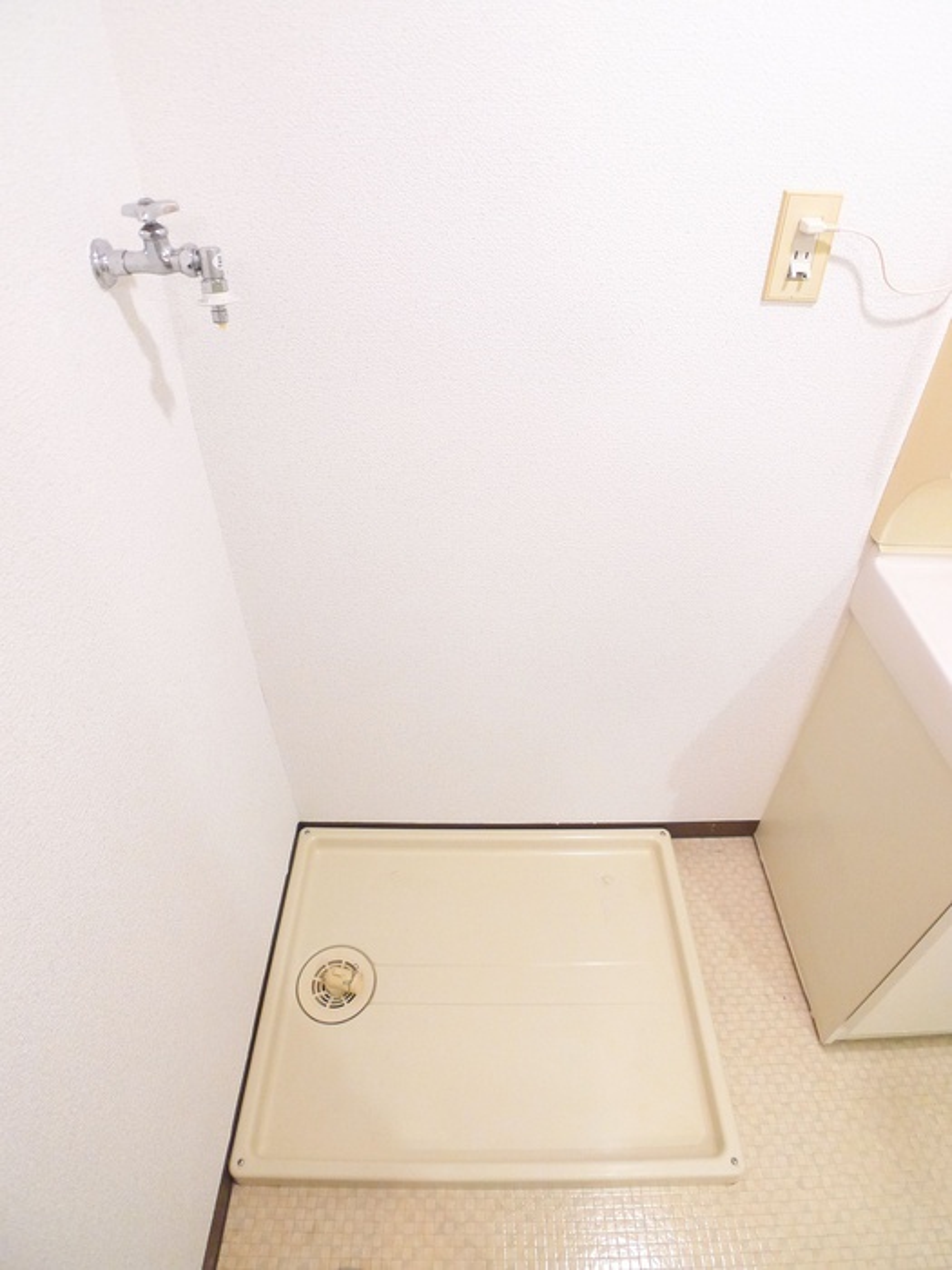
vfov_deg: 71.6
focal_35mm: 24
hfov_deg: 56.8
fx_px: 880
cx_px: 476
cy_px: 635
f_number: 2
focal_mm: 5.1
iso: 400
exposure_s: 1/25
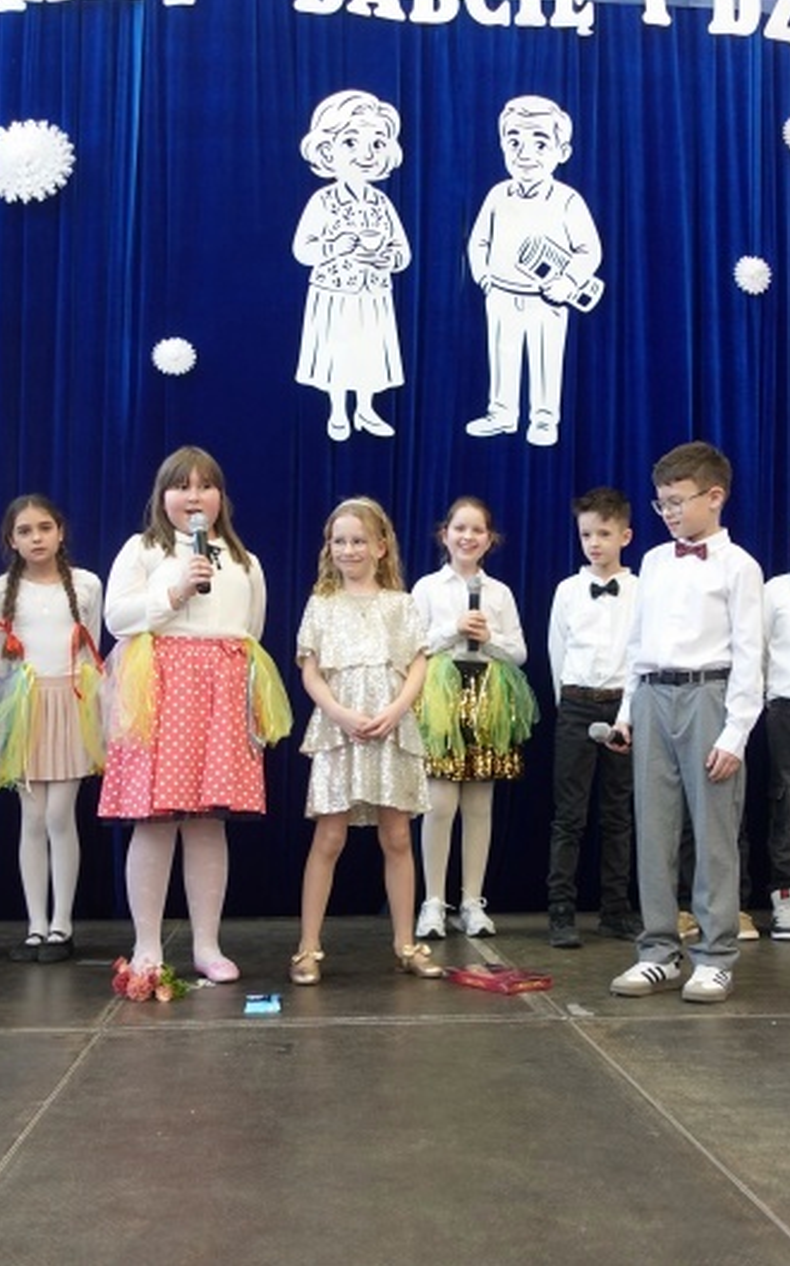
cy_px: 633
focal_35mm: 37
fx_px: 1276
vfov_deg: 52.8
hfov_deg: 34.4
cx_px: 433
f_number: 1.8
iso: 400
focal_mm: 9.4
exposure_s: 1/60
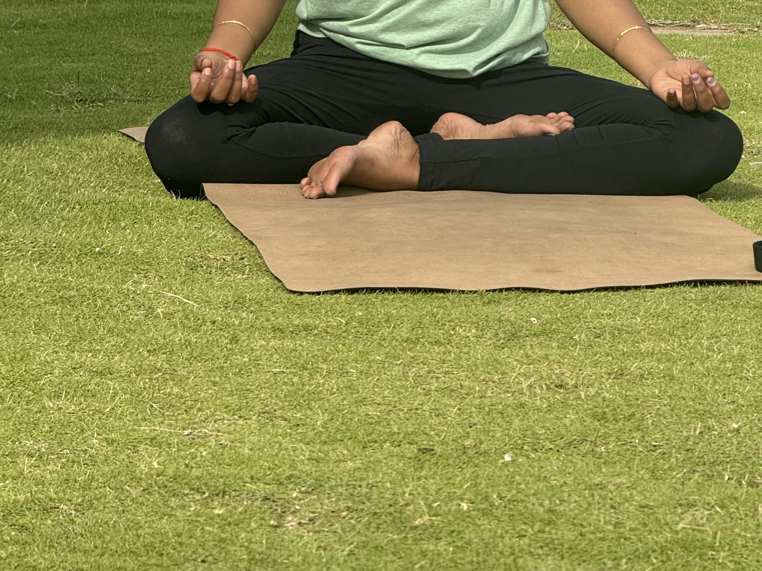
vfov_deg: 7.0
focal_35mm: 213
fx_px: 4689
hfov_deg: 9.3
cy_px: 45
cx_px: 503
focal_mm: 15.66
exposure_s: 1/1451
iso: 64
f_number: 2.8
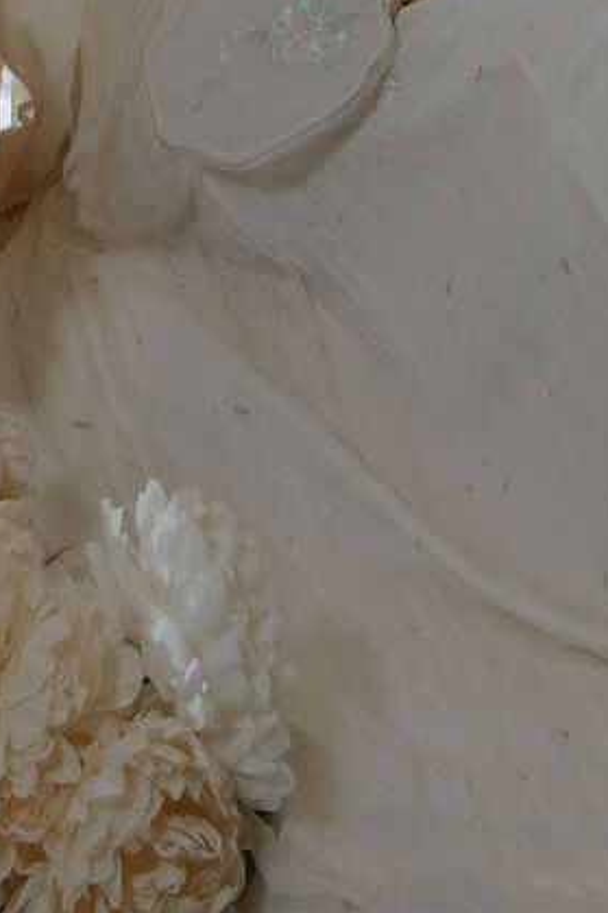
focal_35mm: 143
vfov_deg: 13.2
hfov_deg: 9.6
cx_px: 301
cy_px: -607
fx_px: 3625
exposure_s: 1/200
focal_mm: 25.1
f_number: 2.8
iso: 640
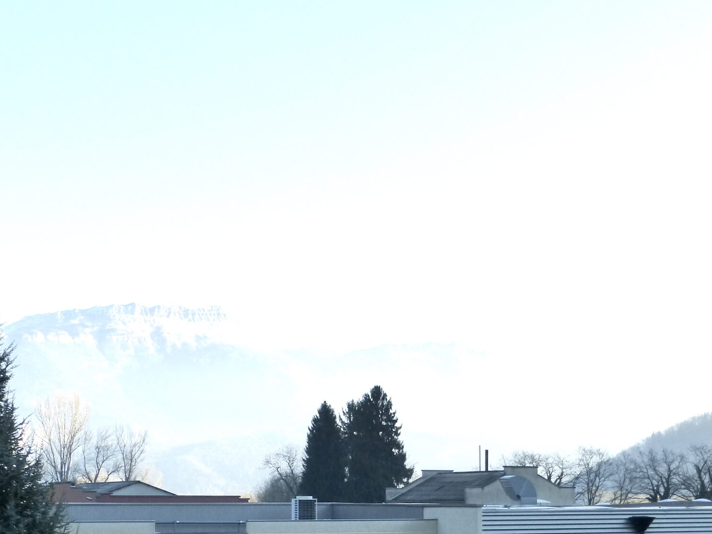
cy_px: 447
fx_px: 1234
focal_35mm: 60
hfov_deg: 32.2
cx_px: 352
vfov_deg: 23.9
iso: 200
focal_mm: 6.1
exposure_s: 1/640
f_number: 3.7
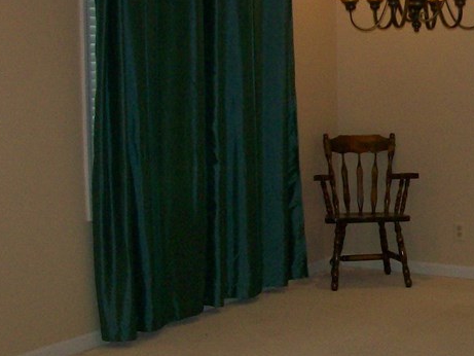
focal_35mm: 80
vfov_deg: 18.4
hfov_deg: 23.8
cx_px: 421
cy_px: 128
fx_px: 1096
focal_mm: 6
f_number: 2.7
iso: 140
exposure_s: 1/64
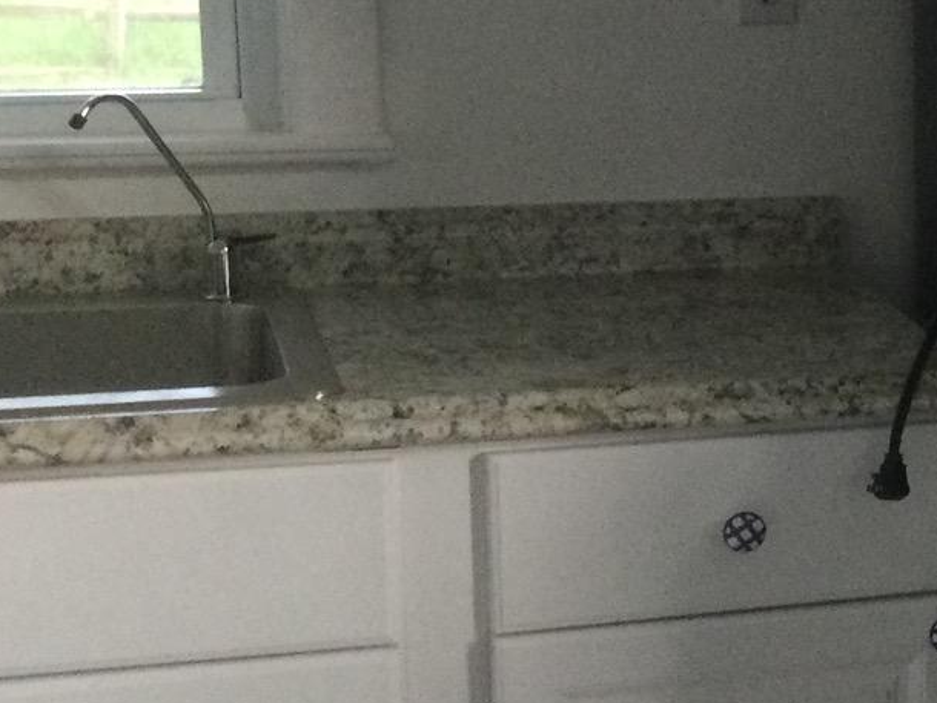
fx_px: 2816
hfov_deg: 16.6
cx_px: 1538
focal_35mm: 104
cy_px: 344
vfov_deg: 14.2
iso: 125
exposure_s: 1/30
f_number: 2.4
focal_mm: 3.3
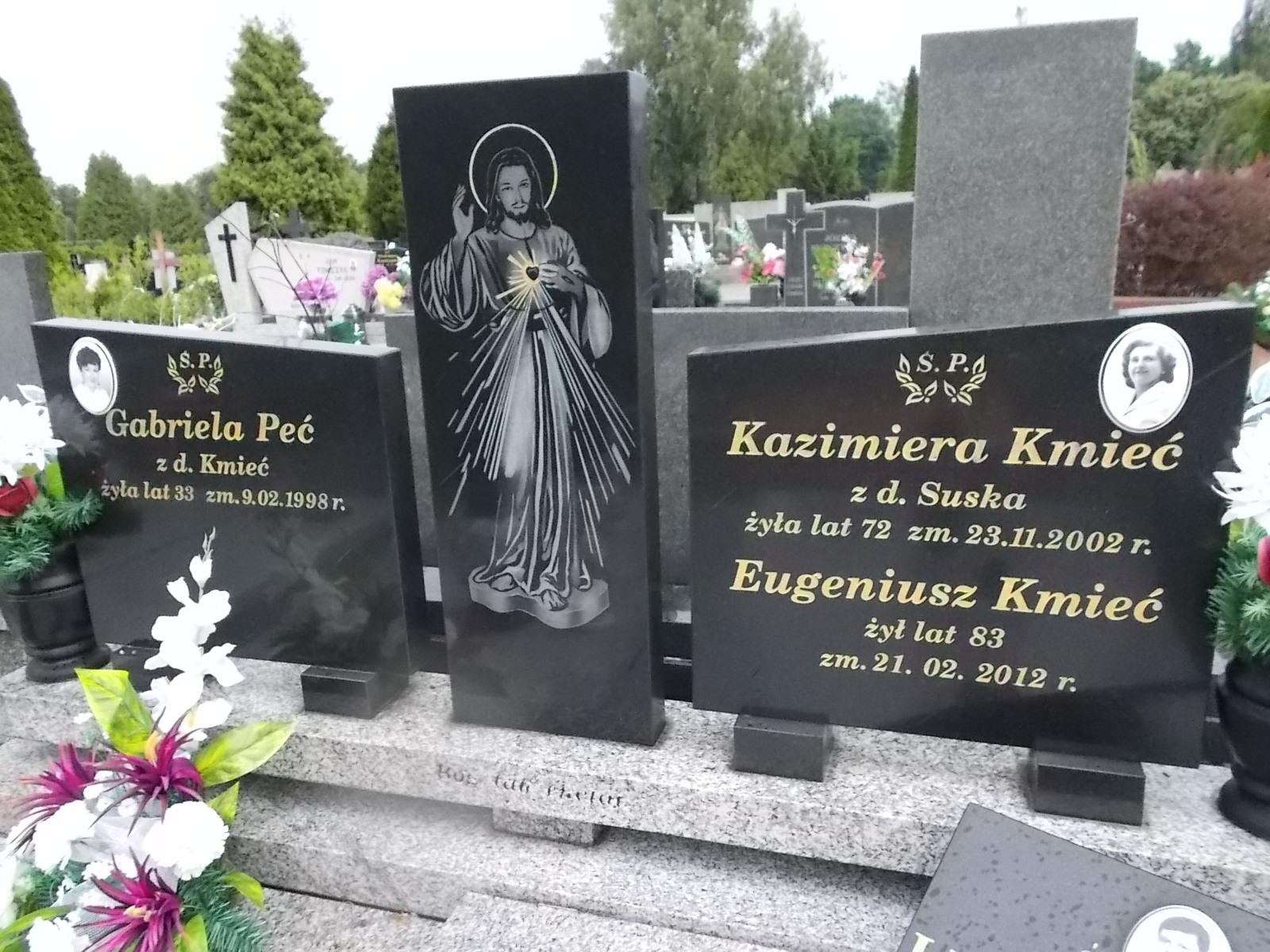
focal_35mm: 26
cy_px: 476
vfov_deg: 53.1
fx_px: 954
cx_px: 635
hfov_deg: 67.3
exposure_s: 1/250
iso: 400
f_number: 8
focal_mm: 4.6
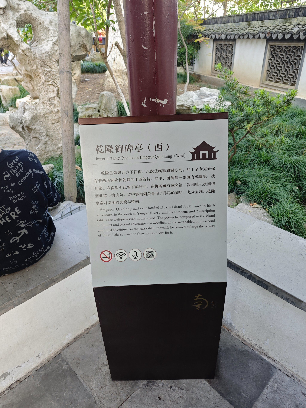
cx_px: 153
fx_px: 271
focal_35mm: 23
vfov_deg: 73.9
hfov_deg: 58.9
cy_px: 204
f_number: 1.6
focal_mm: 6.55
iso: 200
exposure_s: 1/100
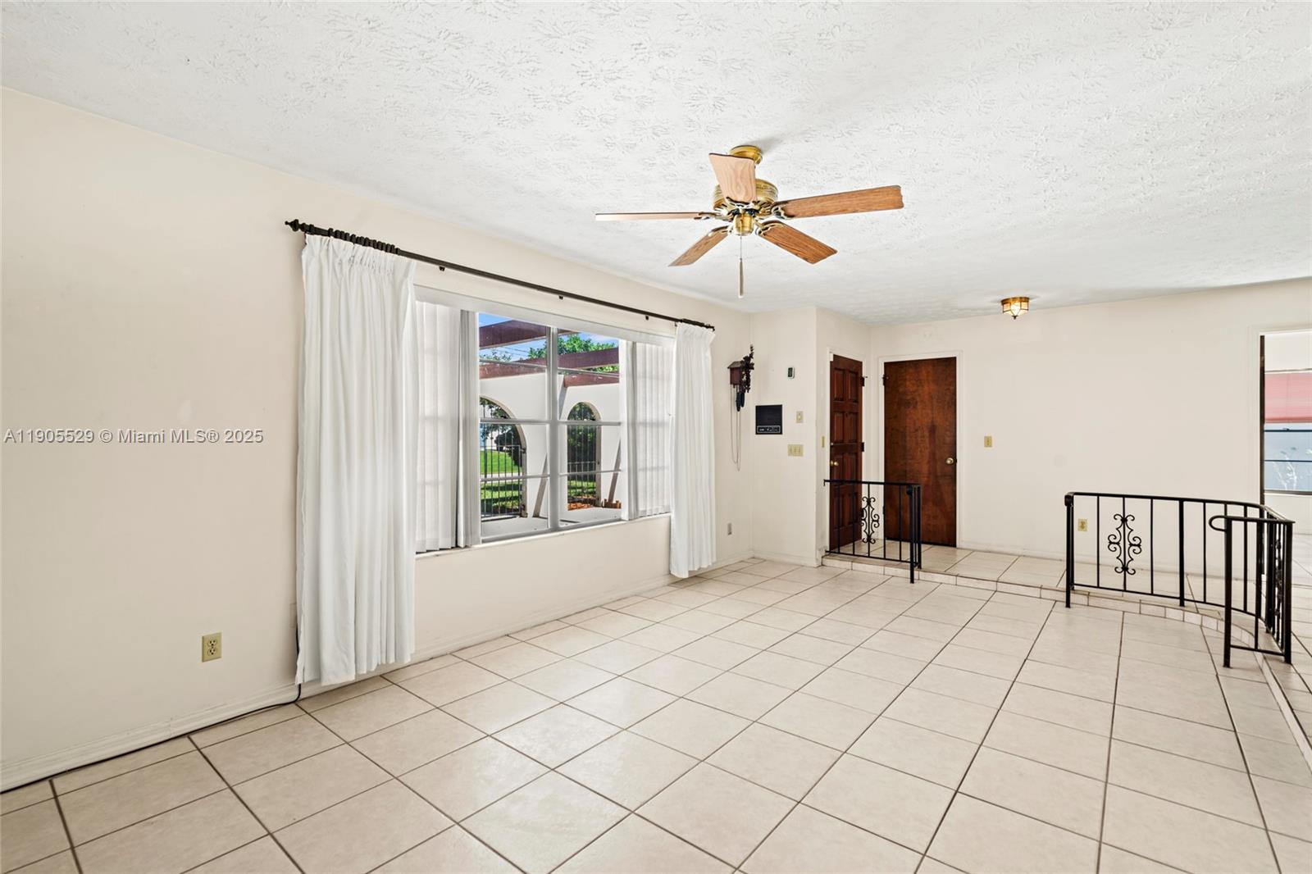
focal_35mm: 16
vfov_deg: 73.7
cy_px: 437
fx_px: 583
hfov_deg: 96.7
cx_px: 656
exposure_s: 1/1.25
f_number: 8
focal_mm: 16
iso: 100
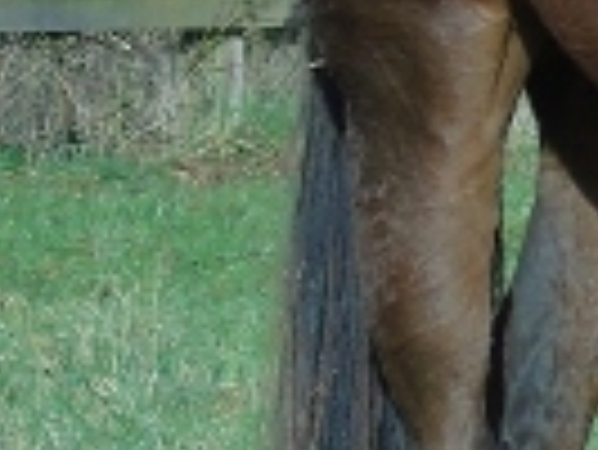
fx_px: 25245
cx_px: 1736
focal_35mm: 1460
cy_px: 180
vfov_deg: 1.0
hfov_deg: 1.4
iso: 80
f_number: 4.8
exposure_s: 1/250
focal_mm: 43
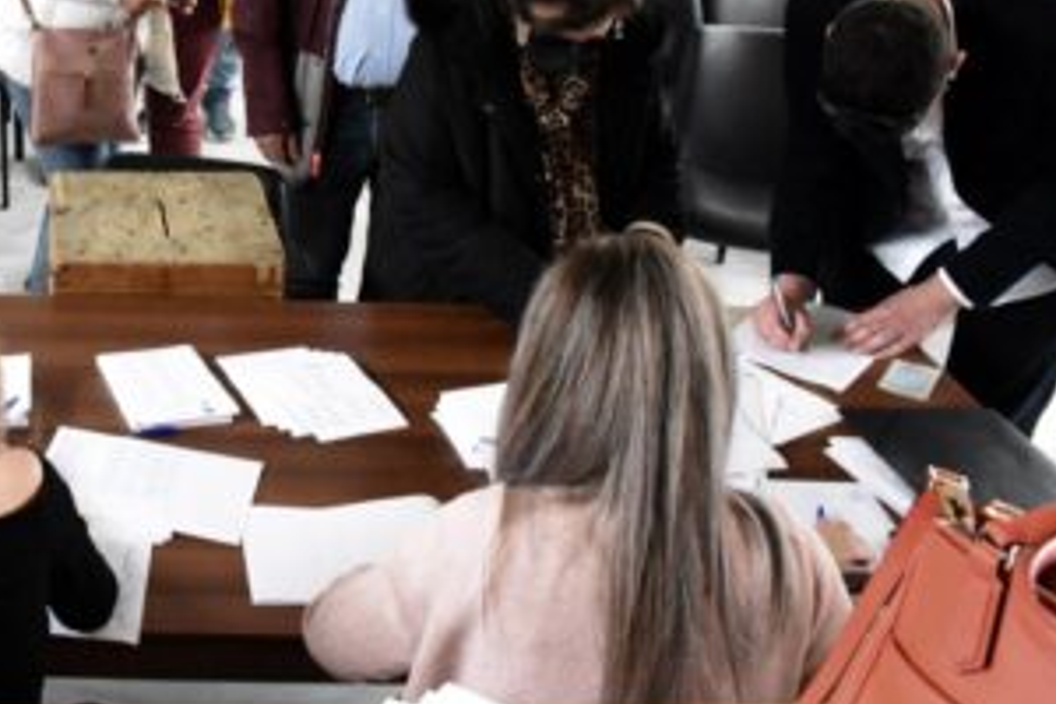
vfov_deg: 24.0
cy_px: 14
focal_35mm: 54
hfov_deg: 33.8
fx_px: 1584
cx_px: 14
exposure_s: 1/250
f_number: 8
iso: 8000
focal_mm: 18
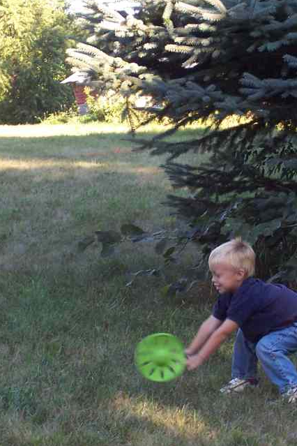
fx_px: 2104
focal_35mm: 170
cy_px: 242
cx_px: 209
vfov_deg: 12.1
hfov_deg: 8.1
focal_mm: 16.8
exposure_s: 1/90
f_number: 4.6
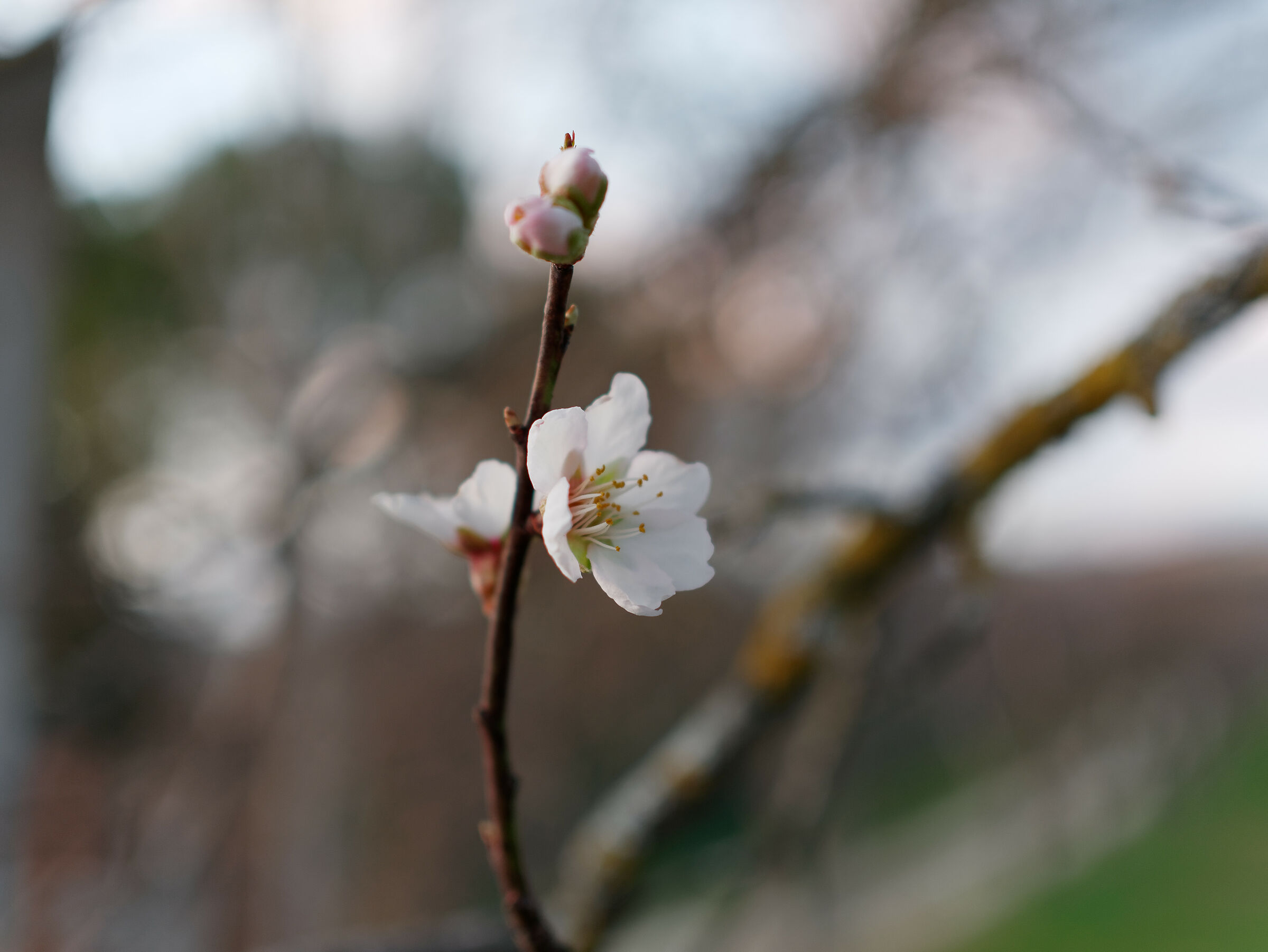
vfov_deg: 29.1
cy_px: 476
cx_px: 634
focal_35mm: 50
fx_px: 1832
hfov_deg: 38.2
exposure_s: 1/100
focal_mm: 25
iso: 200
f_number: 1.8
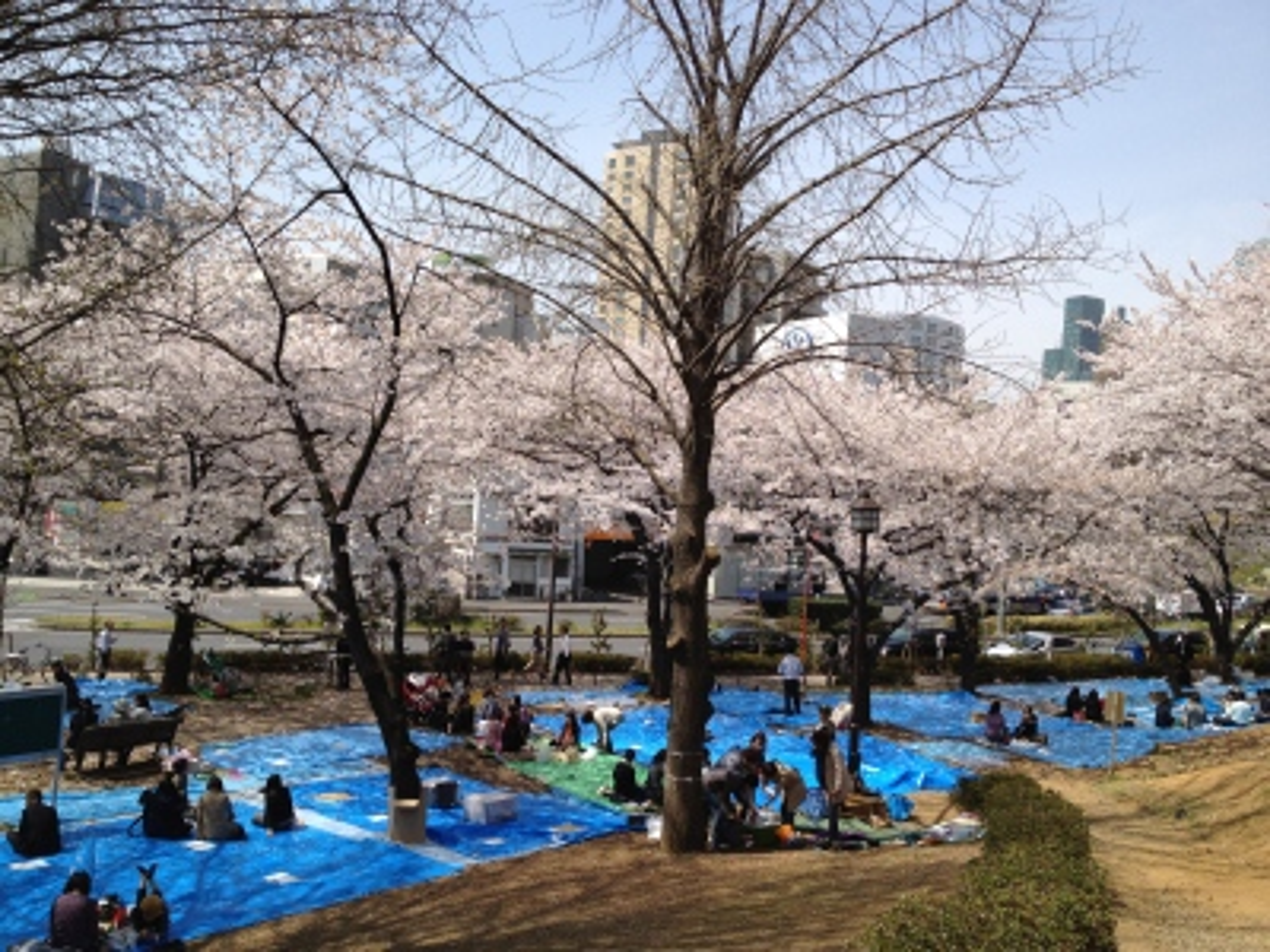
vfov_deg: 40.7
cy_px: 476
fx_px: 1284
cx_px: 635
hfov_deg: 52.6
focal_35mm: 35
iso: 64
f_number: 2.4
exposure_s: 1/1493
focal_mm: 4.28
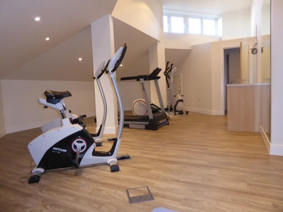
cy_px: 106
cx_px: 142
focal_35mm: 25
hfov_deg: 69.4
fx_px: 204
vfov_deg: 54.9
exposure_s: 1/60
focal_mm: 4.3
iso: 400
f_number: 3.3
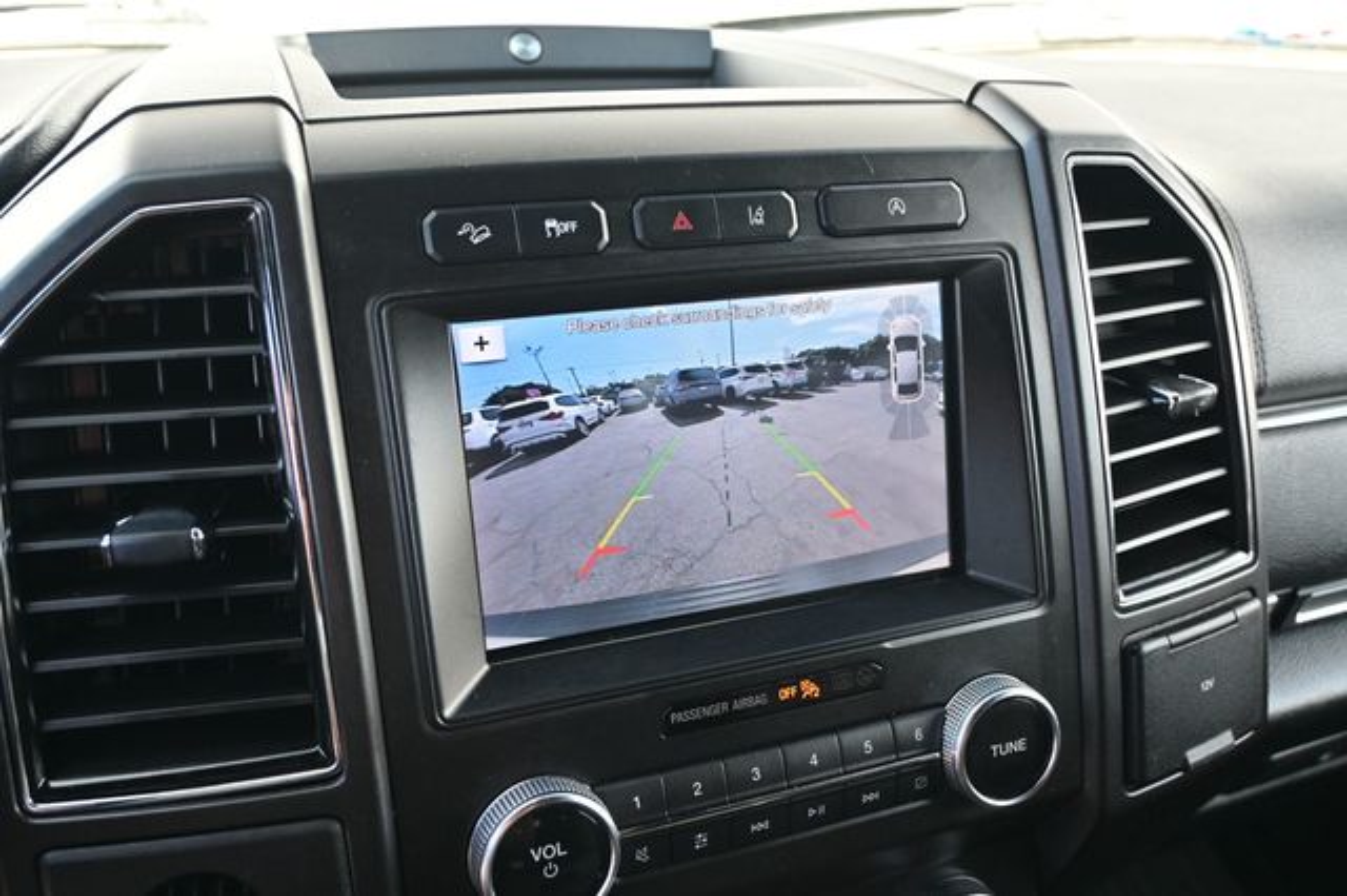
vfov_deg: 43.6
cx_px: 674
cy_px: 448
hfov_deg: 62.0
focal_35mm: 30
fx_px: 1122
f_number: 3.8
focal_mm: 20
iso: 400
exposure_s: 1/125
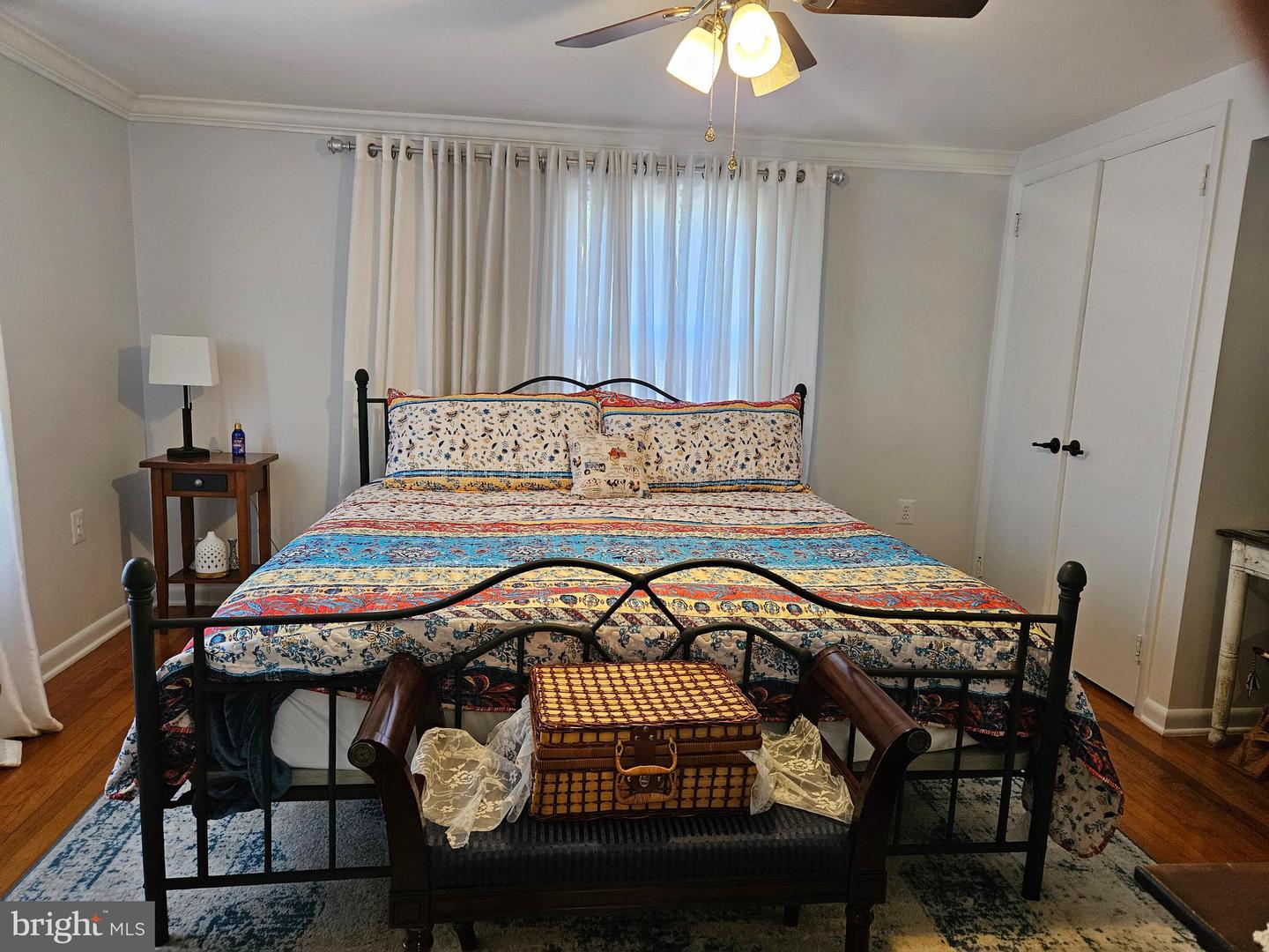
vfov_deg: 58.9
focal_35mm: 23
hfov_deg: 73.9
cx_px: 634
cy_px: 476
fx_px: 843
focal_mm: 5.4
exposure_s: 1/120
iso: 400
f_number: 1.8
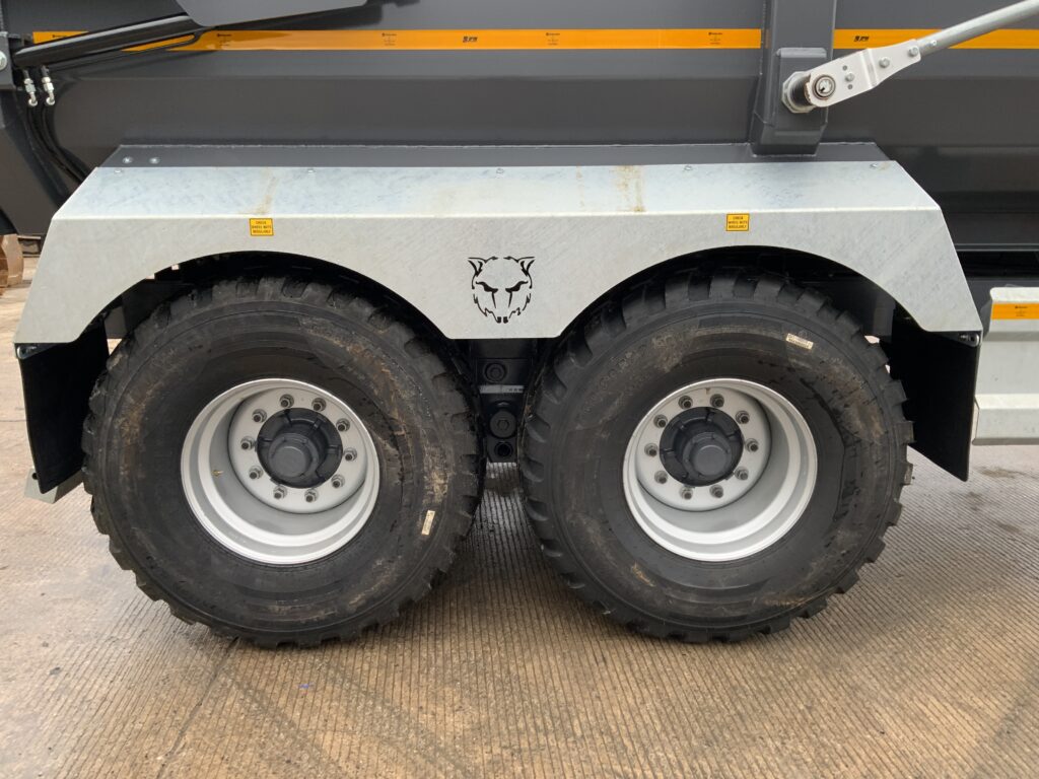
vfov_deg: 48.2
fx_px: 870
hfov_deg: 61.7
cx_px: 520
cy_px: 390
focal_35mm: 29
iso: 25
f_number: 1.8
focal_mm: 3
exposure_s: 1/122
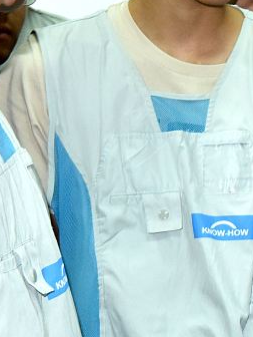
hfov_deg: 8.5
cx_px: 537
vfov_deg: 12.1
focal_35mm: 164
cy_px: 163
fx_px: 1600
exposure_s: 1/30
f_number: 7.1
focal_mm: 48
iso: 3200
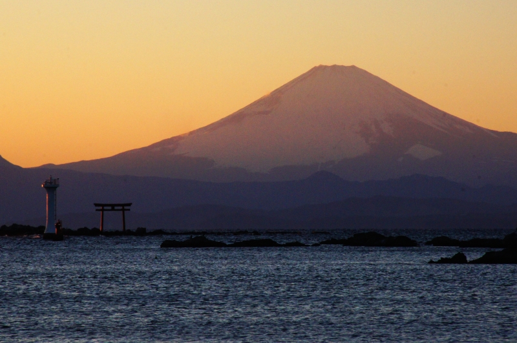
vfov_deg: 5.7
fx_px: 3442
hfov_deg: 8.6
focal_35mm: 240
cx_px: 258
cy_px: 172
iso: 1600
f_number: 22
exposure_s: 1/100
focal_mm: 160
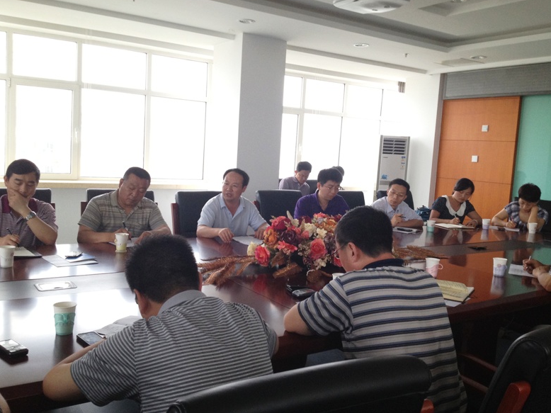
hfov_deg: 51.4
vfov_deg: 39.6
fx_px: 573
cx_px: 271
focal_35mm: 36
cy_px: 202
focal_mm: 4.28
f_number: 2.4
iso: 125
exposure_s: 1/120
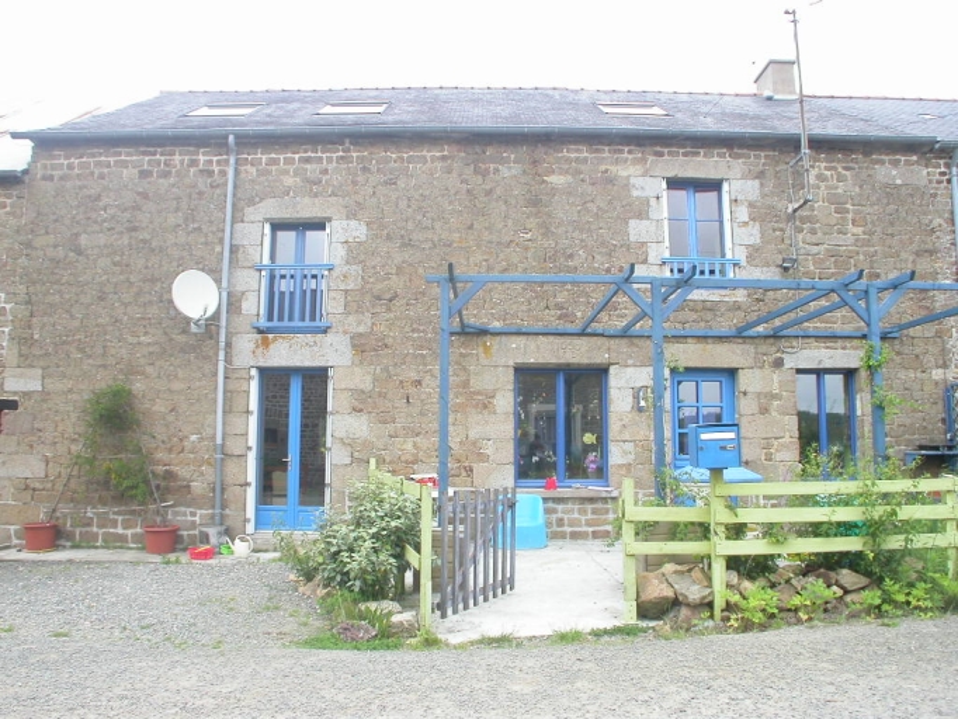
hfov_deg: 49.0
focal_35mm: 38
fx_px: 1052
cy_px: 360
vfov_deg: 37.7
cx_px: 479
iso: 100
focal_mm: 7.85
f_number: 3.7
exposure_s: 1/95.6
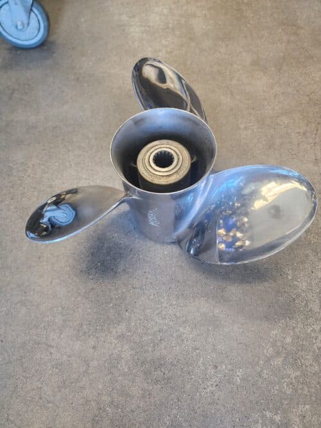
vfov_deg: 73.9
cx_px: 160
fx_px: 284
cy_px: 214
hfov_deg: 58.9
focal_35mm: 23
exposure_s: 1/120
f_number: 1.8
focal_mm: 6.4
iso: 640
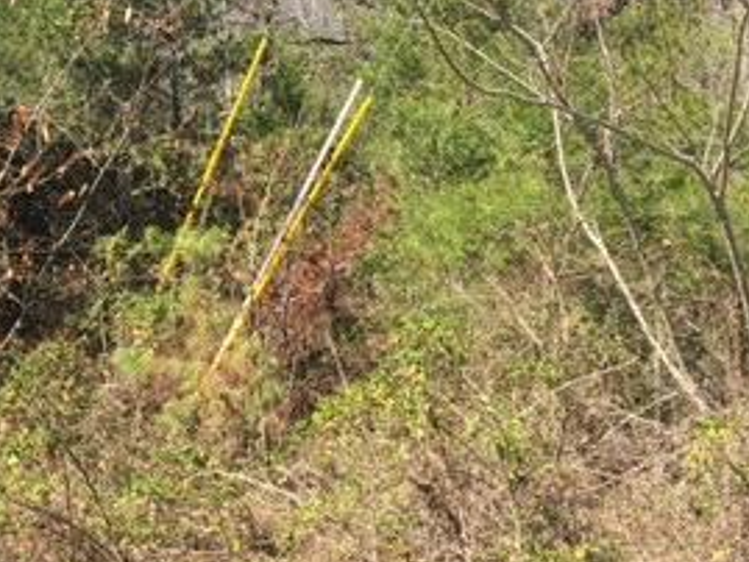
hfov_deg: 27.1
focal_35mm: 69
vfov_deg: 21.3
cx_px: 64
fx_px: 1494
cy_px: 239
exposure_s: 1/601
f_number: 2.2
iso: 25
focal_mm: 4.15
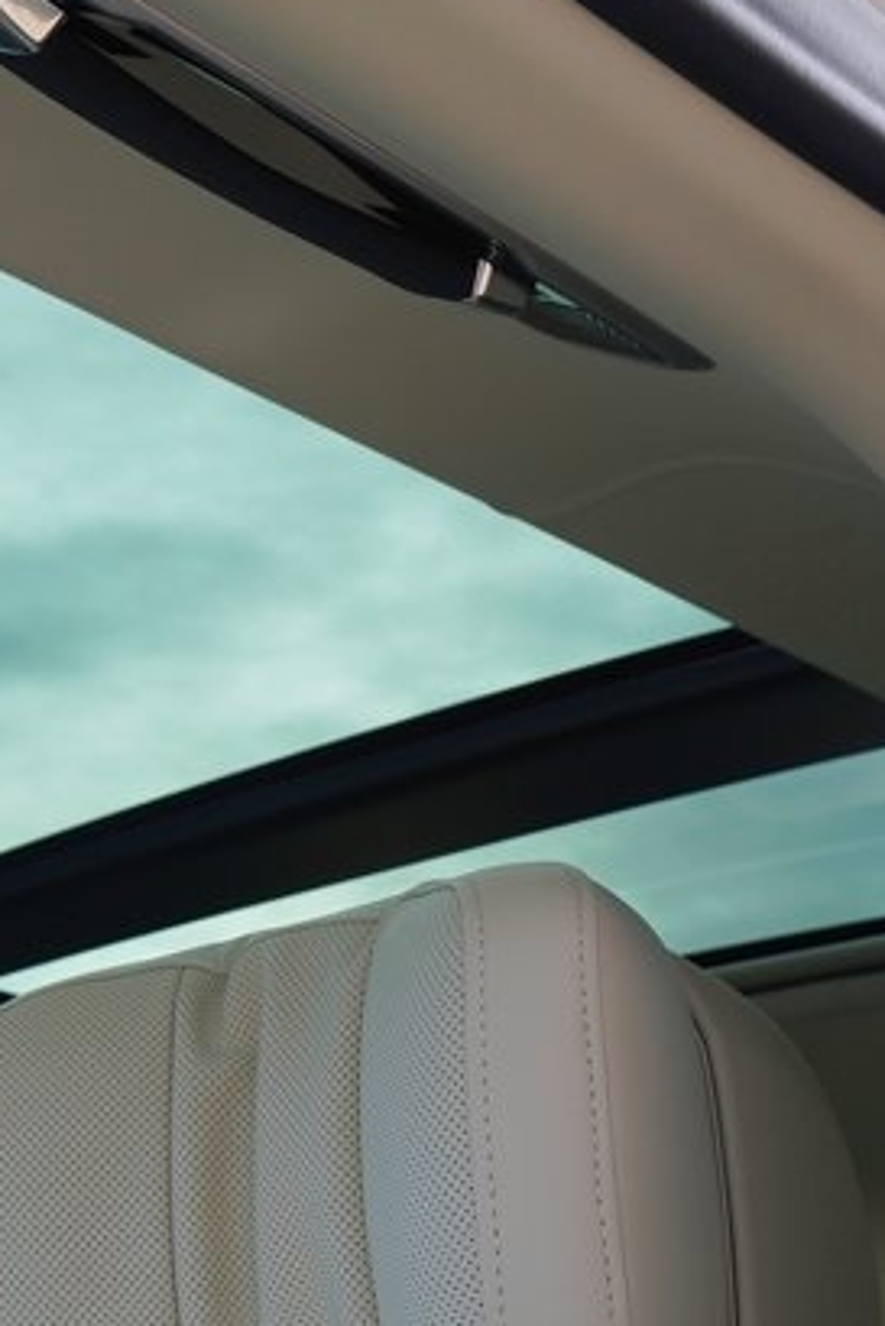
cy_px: 955
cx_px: -88
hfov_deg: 21.5
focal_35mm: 60
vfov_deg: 32.9
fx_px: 2210
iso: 100
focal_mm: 16
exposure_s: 1/80
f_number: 5.6
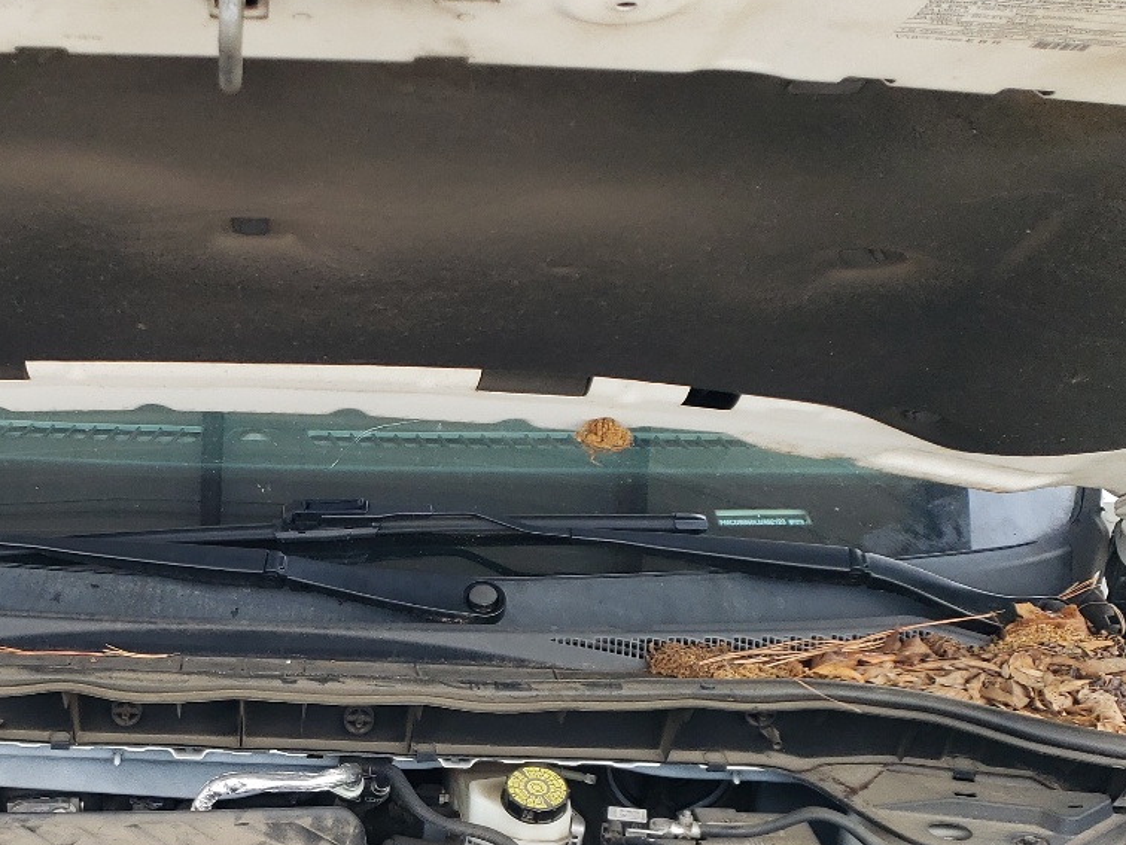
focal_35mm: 55
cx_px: 226
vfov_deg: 25.2
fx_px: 1789
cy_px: 849
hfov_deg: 33.9
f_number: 1.5
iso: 50
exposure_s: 1/323
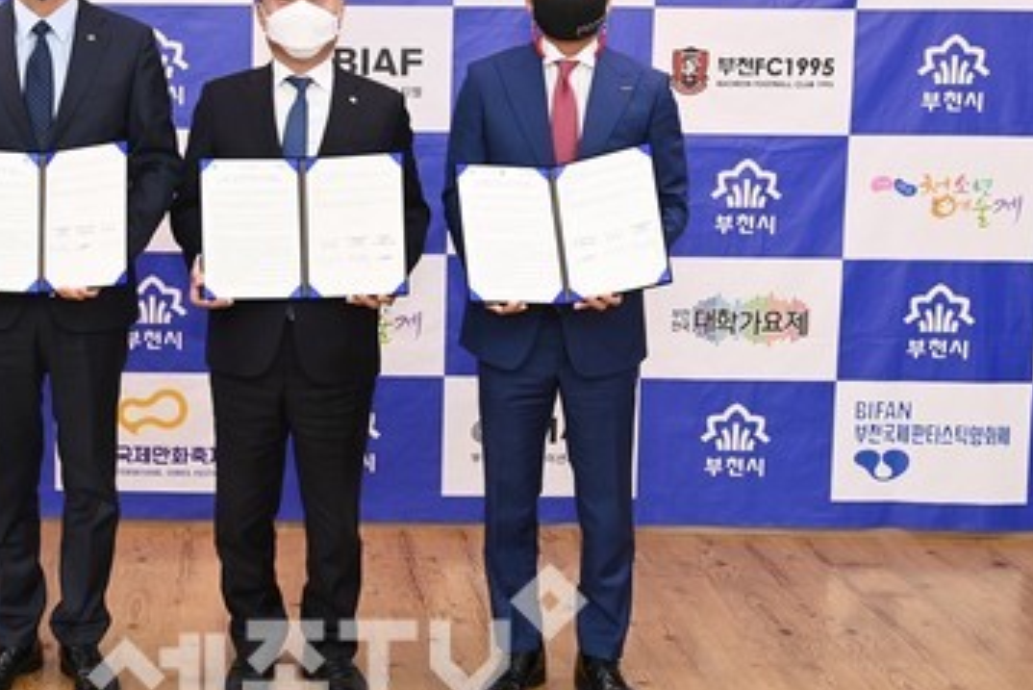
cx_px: 294
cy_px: 231
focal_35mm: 57
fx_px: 1636
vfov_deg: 23.7
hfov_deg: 34.5
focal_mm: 34
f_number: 6.3
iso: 1600
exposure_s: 1/125
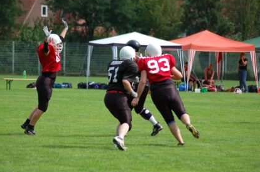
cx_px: 121
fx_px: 1596
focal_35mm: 222
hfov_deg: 9.3
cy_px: 85
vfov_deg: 6.2
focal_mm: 135
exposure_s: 1/1000
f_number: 4.5
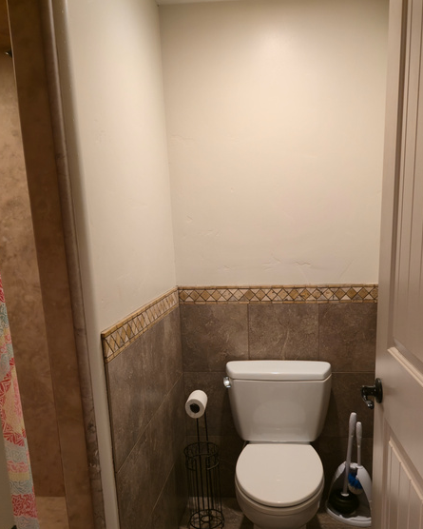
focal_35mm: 31
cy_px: 334
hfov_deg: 46.8
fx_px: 485
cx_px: 261
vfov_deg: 56.4
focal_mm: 6.3
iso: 160
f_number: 1.7
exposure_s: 1/60
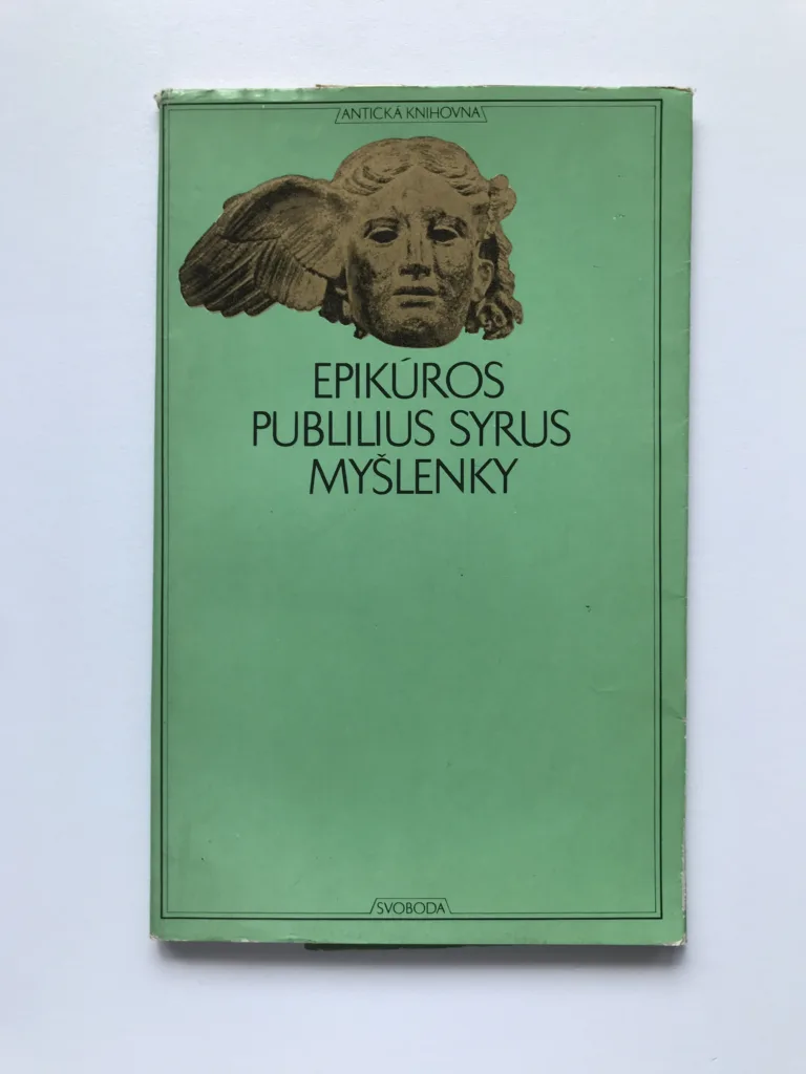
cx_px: 403
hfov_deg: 49.7
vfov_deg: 63.4
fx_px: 869
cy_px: 537
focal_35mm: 28
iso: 25
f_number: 1.8
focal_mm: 3.99
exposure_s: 1/100
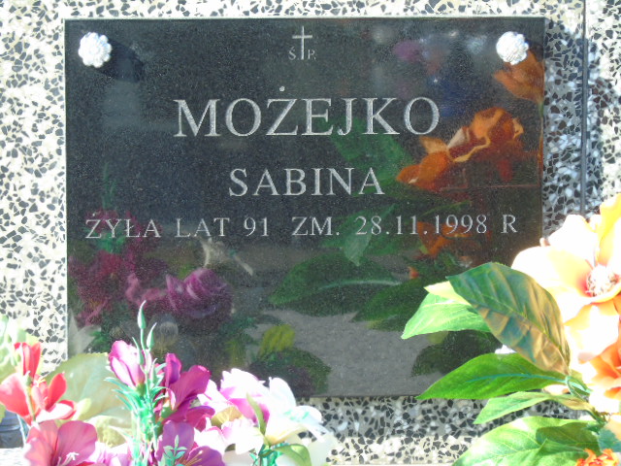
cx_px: 310
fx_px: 2906
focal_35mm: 162
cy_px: 233
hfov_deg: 12.2
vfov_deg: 9.2
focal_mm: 29
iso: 160
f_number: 4.9
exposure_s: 1/125
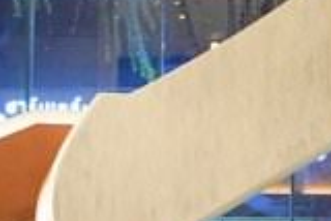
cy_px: 250
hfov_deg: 7.3
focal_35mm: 280
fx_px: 2577
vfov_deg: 4.9
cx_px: 79
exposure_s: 1/160
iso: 1600
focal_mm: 37.4
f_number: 3.2
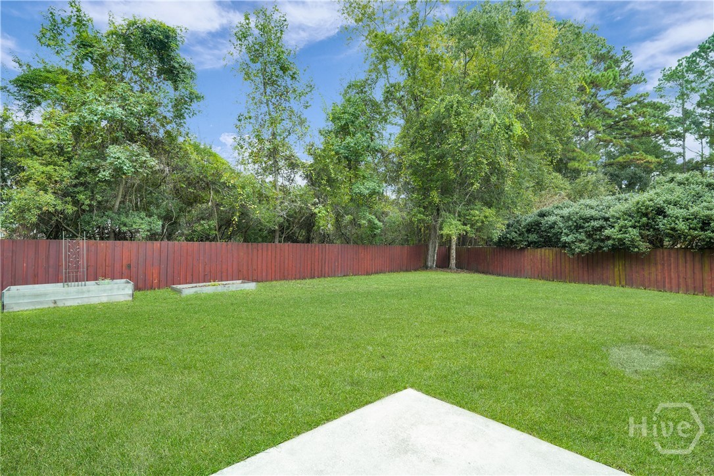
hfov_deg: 96.7
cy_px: 238
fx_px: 317
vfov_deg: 73.7
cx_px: 357
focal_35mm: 16
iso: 320
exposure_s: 1/40
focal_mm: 16
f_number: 9
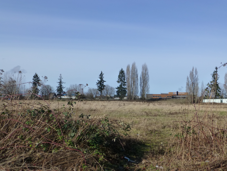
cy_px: 86
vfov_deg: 36.8
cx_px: 114
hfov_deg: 47.9
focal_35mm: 39
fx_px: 256
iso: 160
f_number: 3.9
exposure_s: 1/1300
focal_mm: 6.9
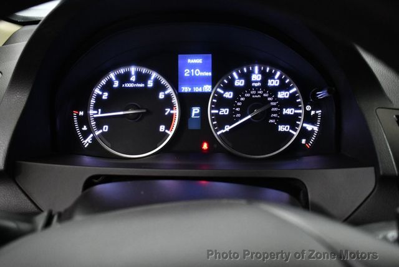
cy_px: 134
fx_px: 399
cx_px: 200
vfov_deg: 36.9
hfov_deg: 53.1
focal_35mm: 36
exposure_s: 1/100
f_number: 3.5
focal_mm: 18
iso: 3200
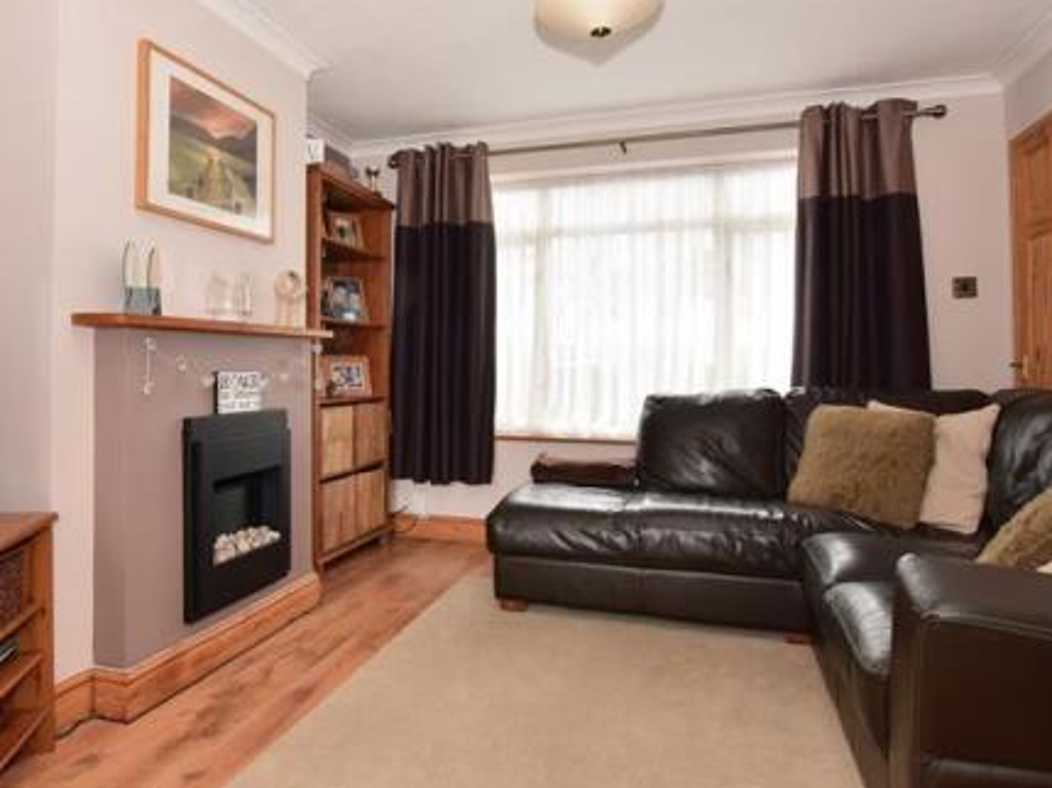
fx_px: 668
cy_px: 341
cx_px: 431
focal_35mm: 22
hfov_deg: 75.7
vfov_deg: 60.8
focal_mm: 10
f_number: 11
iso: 400
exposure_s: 1/25
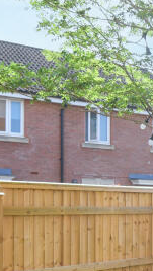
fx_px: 461
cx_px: 272
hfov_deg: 16.1
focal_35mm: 64
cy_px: 255
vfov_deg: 31.0
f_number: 6.3
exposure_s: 1/800
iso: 320
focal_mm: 16
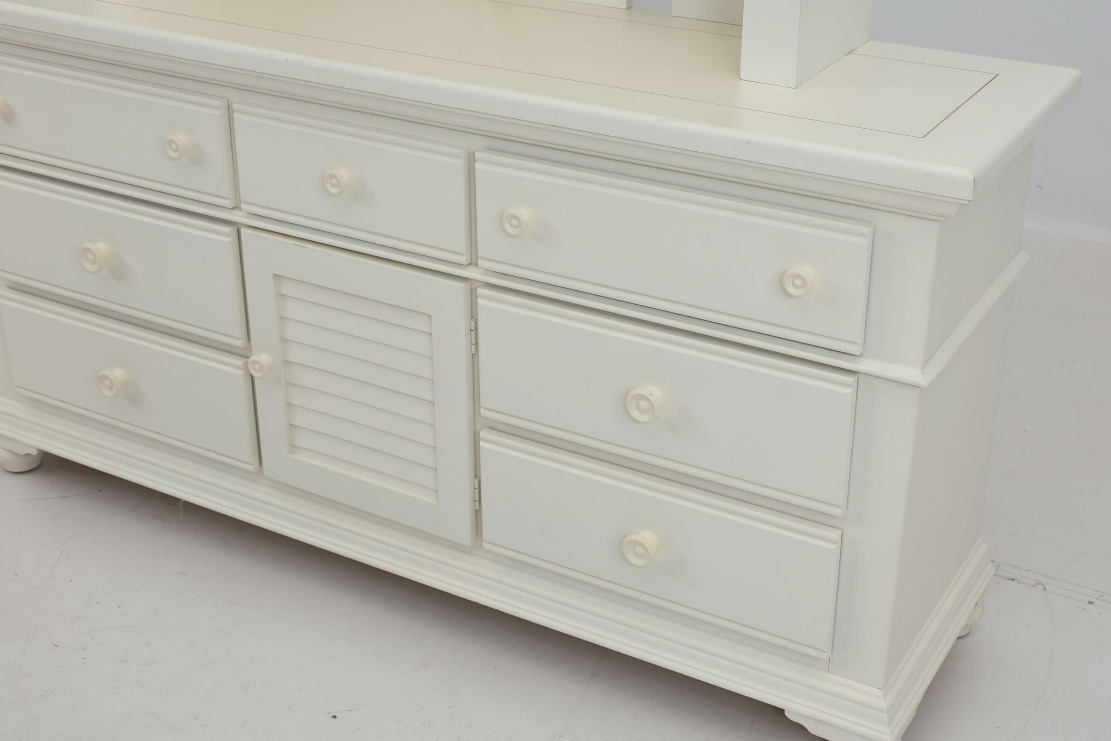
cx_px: 584
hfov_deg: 39.6
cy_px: 336
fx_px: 1543
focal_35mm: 50
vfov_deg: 27.0
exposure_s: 1/100
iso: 160
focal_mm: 30
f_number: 10
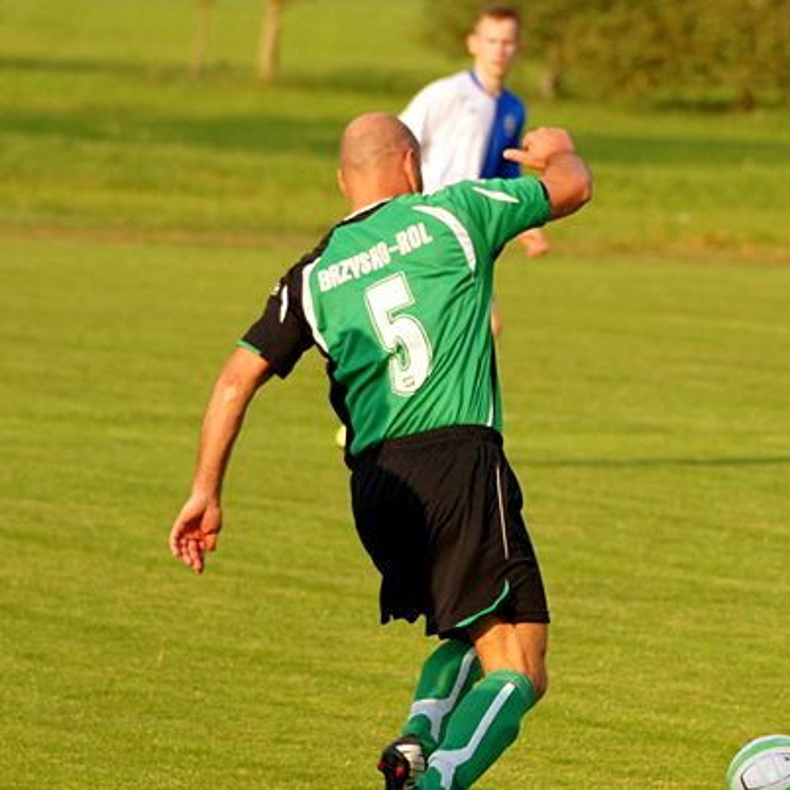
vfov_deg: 4.1
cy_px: 473
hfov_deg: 4.1
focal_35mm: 431
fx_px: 11128
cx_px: 521
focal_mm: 160
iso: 250
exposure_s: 1/1000
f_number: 5.6
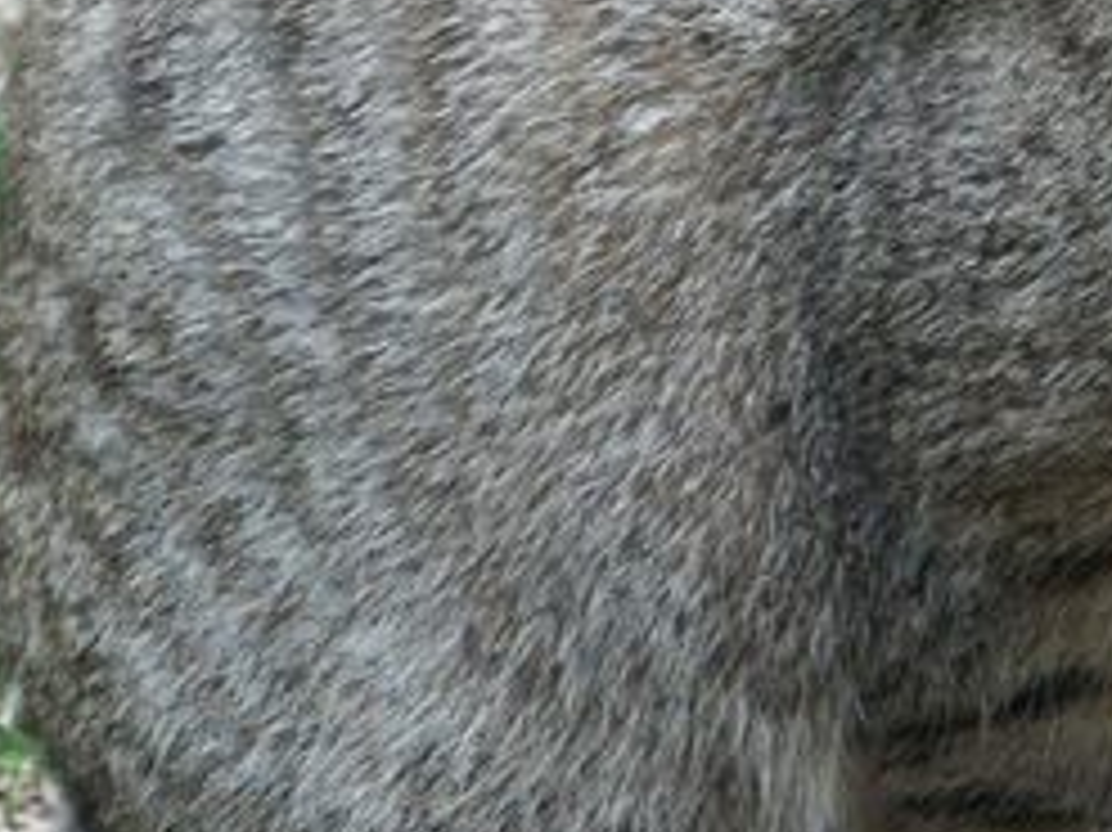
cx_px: 1265
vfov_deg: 2.7
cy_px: -76
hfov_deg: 3.6
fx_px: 17595
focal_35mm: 548
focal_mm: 50.48
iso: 200
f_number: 3.5
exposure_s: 1/180
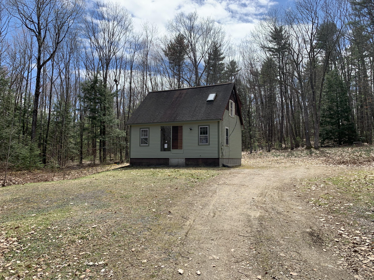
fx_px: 281
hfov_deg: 67.3
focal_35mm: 26
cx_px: 187
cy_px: 140
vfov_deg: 53.1
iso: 25
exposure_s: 1/1992
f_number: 1.8
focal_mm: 4.25
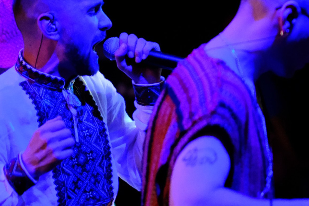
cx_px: 394
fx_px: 2557
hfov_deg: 6.9
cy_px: 192
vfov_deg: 4.6
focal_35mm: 298
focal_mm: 56
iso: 3200
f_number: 1.2
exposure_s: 1/800
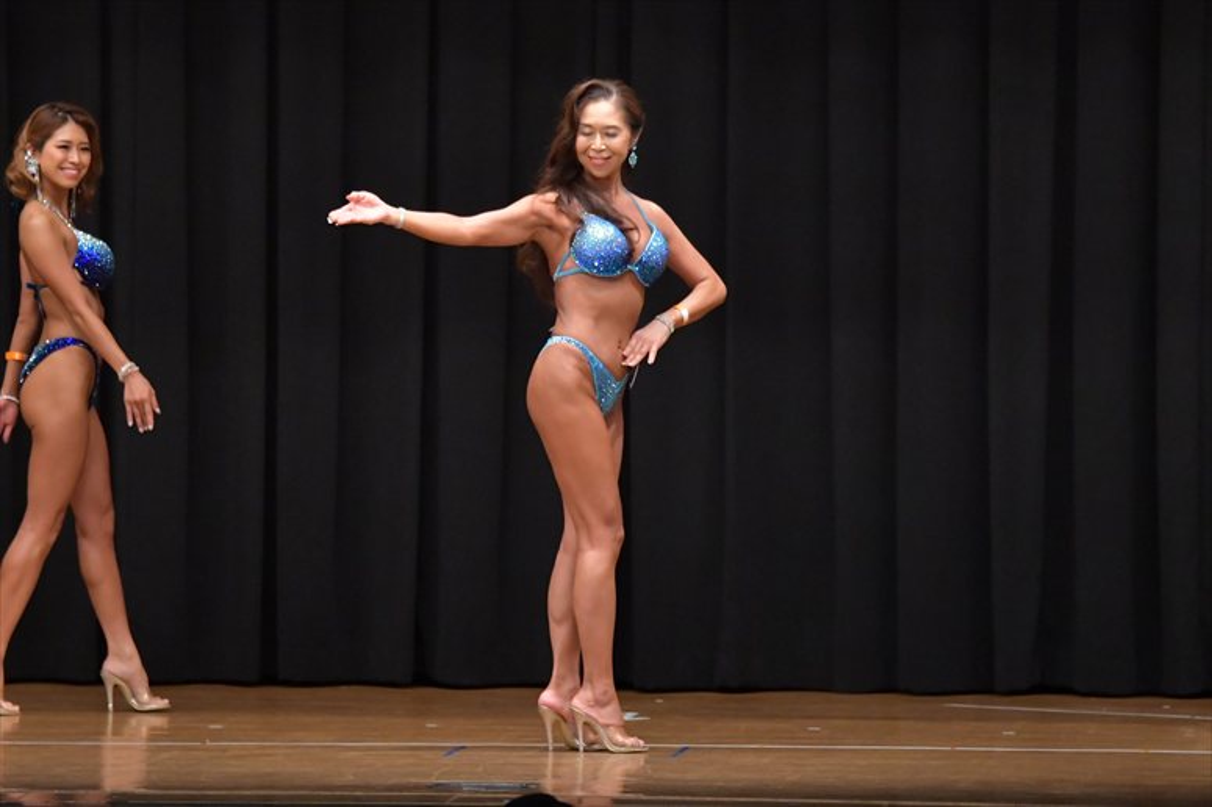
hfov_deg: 9.5
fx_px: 7302
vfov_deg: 6.3
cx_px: 606
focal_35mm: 217
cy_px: 404
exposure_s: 1/400
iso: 6400
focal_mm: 145
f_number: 5.6
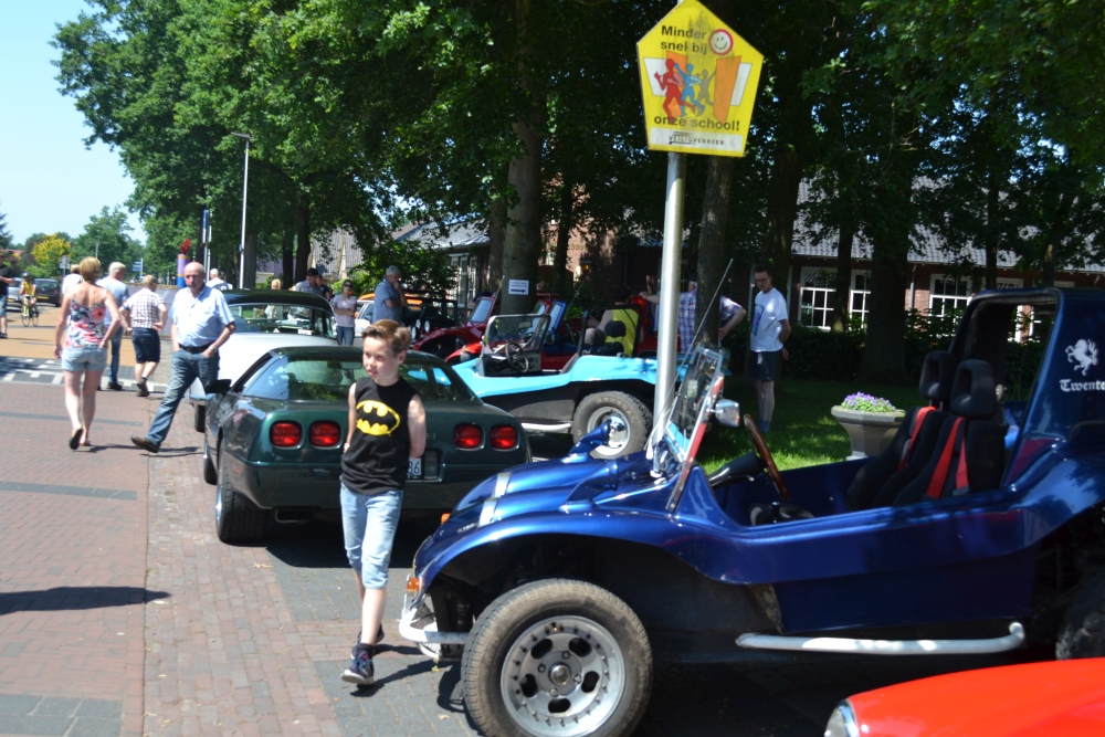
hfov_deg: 49.5
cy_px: 368
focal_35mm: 39
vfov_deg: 34.2
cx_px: 552
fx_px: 1197
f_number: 6.3
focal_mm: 26
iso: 100
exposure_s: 1/160
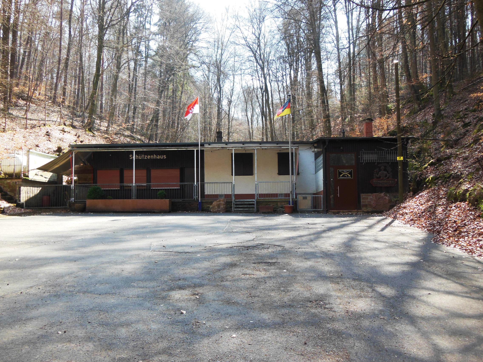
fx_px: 474
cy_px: 181
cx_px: 242
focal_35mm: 34
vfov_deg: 41.8
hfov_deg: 54.0
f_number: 3.9
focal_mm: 6
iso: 125
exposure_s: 1/125
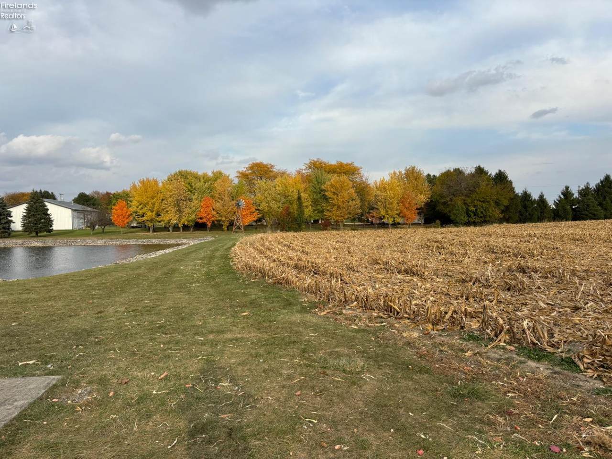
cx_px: 306
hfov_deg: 67.3
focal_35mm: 26
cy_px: 230
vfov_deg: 53.1
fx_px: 460
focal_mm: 5.96
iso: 50
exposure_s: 1/1845
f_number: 1.6
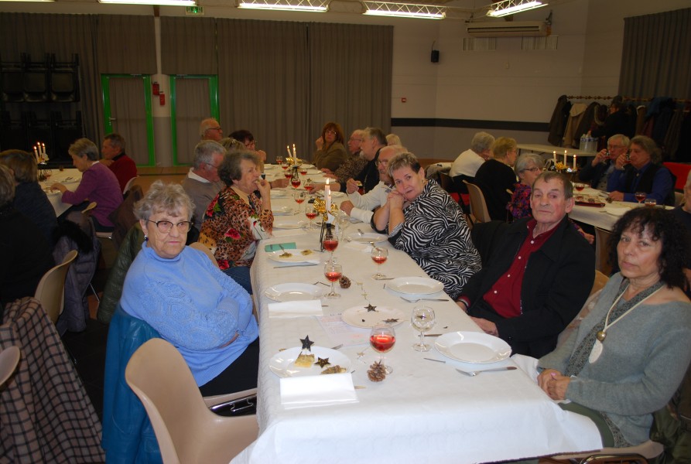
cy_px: 232
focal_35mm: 27
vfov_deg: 48.2
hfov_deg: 67.3
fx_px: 519
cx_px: 346
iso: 200
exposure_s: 1/60
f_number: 3.8
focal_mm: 18
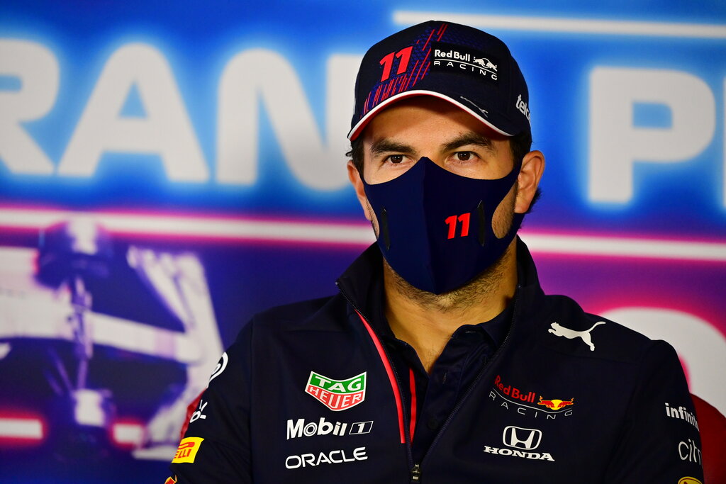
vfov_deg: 5.5
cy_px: 242
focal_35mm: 250
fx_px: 5042
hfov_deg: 8.2
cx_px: 363
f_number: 4
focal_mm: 250
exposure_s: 1/500
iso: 3200
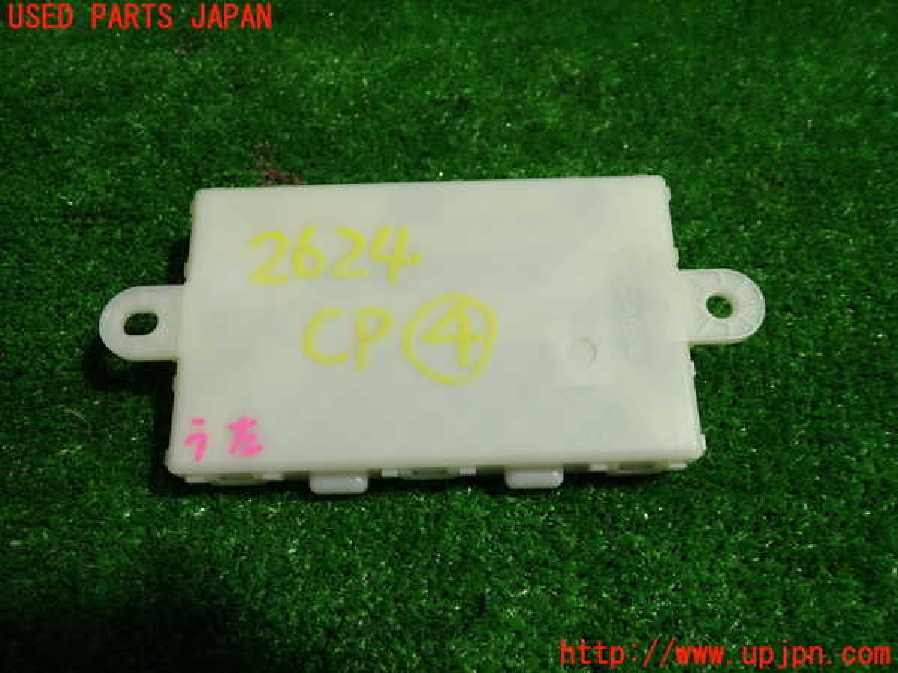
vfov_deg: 46.8
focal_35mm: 30
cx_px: 449
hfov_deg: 60.0
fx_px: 778
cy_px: 336
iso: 200
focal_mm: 5.4
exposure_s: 1/60
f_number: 2.3
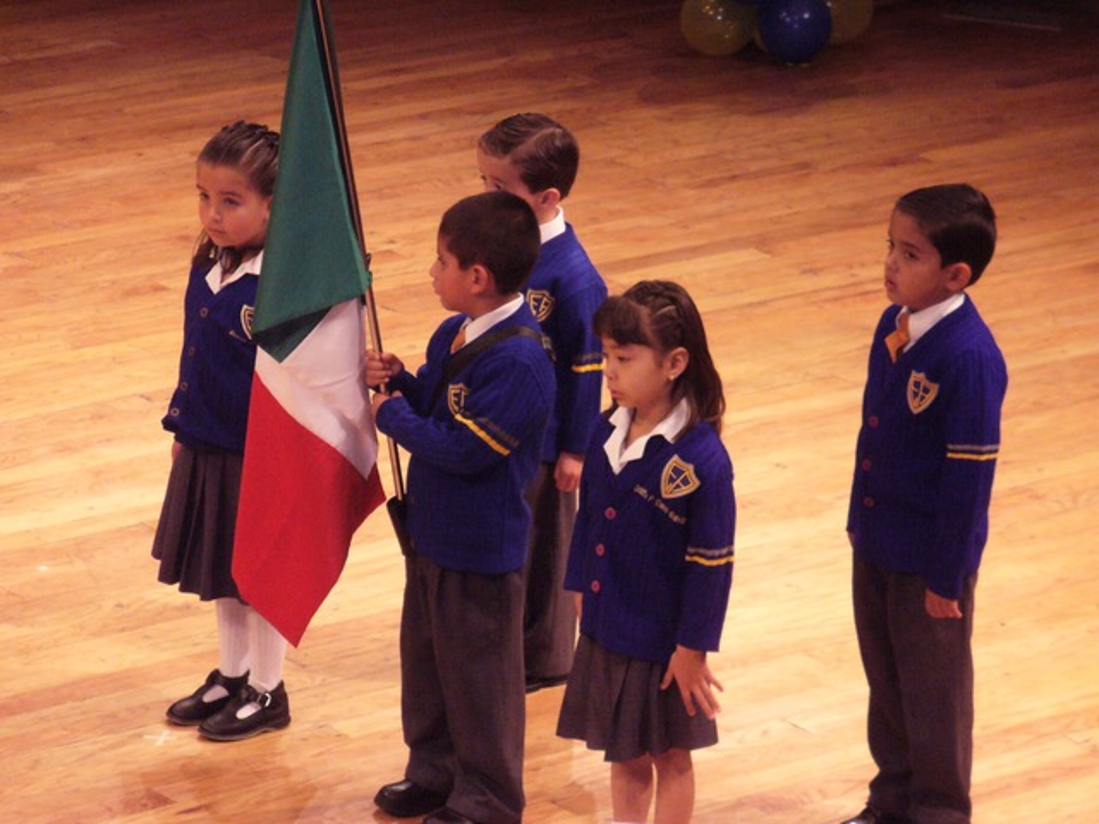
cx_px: 550
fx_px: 6254
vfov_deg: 7.5
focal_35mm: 197
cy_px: 412
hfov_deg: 10.0
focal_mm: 32.5
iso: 400
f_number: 4.4
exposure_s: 1/60
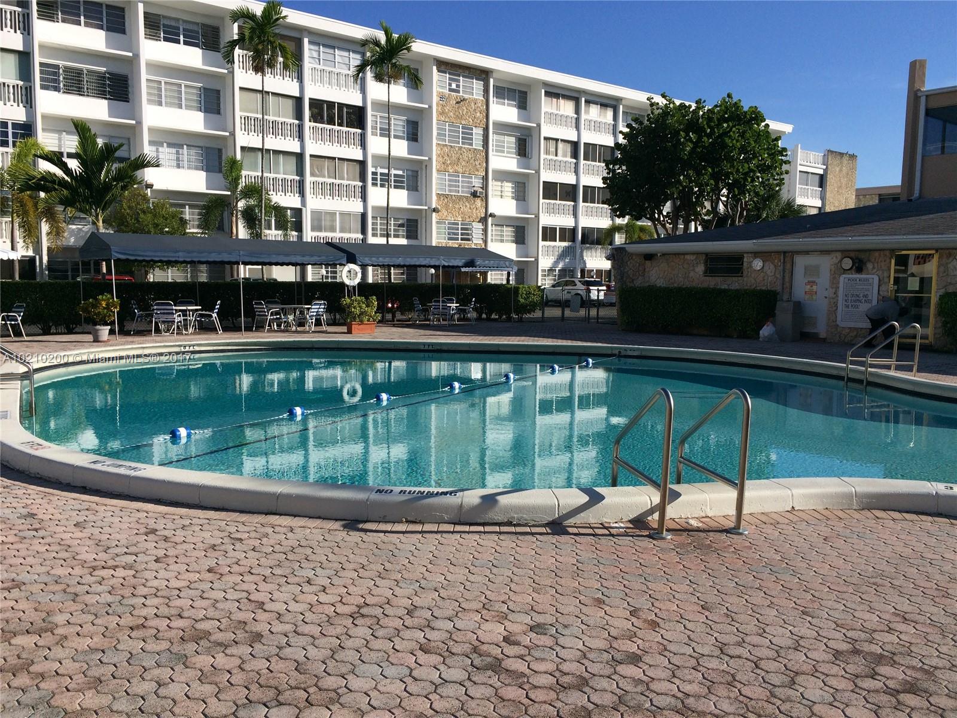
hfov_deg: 61.7
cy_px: 359
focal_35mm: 29
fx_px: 802
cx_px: 478
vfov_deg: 48.2
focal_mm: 4.15
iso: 32
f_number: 2.2
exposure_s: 1/3165
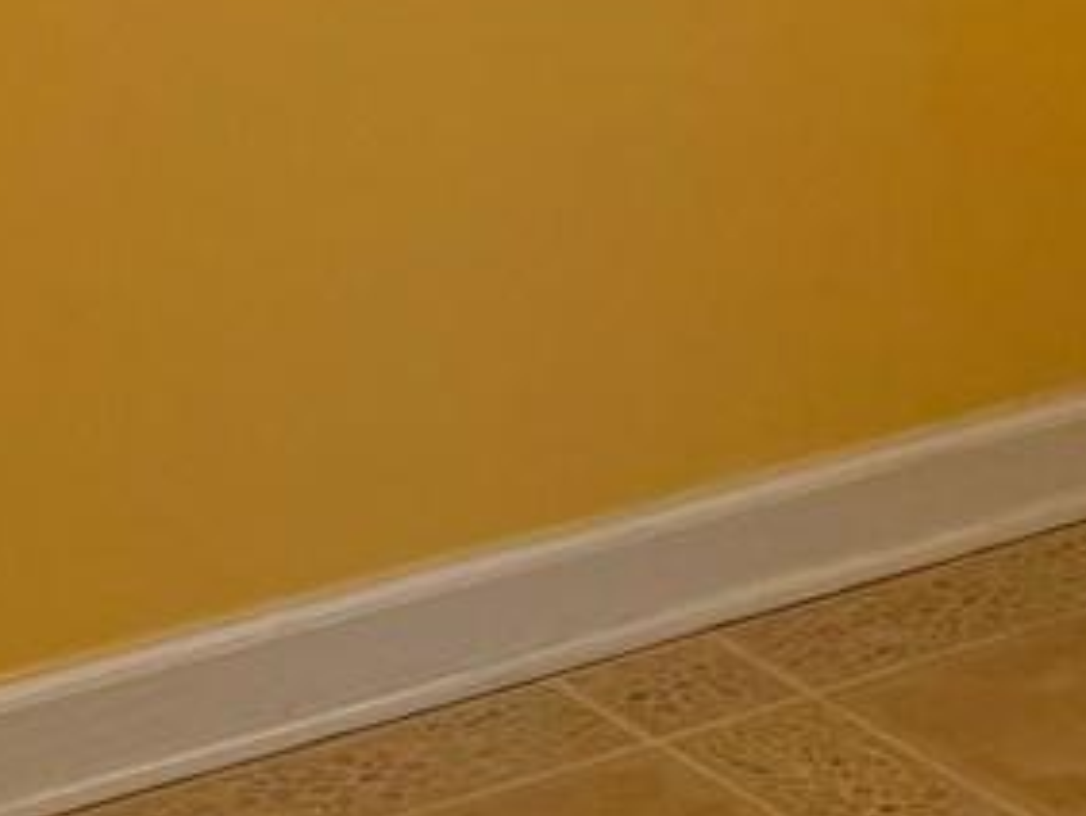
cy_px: -1024
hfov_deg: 11.1
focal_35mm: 174
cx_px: 1332
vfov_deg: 8.0
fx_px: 5464
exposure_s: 1/120
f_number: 1.78
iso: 200
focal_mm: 6.76
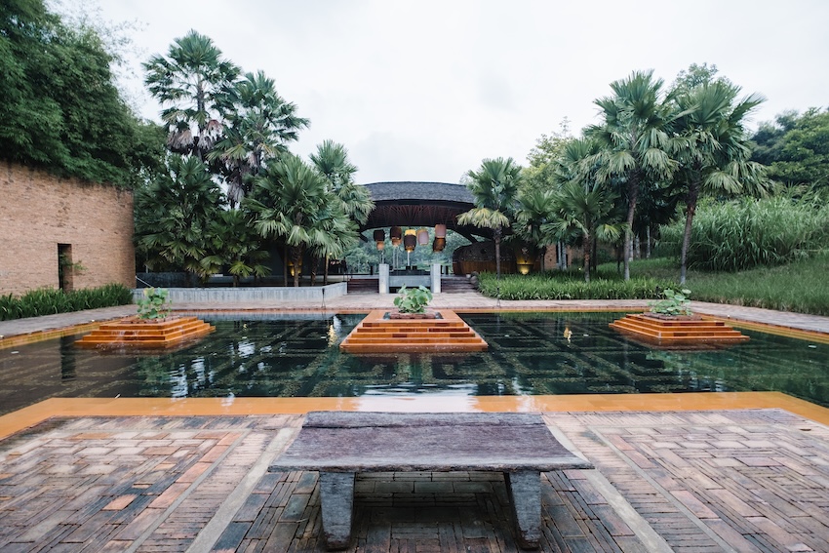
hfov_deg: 100.4
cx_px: 414
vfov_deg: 77.3
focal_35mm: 15
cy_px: 276
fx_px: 345
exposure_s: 1/8
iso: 200
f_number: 4
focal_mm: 10
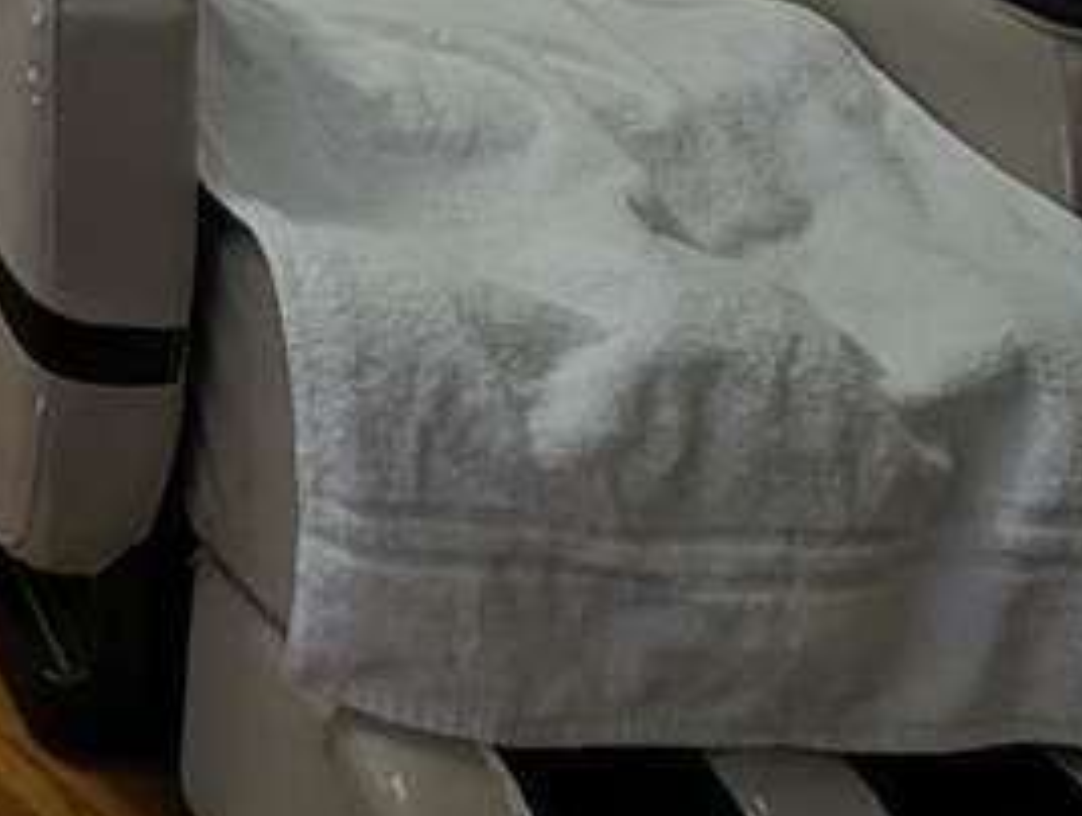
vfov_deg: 19.4
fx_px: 1785
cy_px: -650
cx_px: -947
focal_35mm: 57
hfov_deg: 20.7
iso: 73
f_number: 1.95
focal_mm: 2.23
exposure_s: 1/23.8
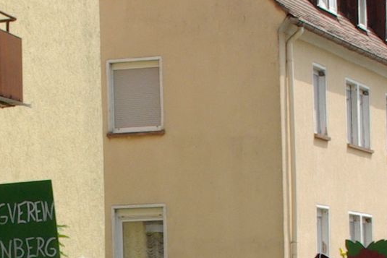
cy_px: 281
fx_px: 1484
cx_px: -16
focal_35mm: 138
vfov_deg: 9.8
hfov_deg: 14.6
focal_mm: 24
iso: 400
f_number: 8
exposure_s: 1/500
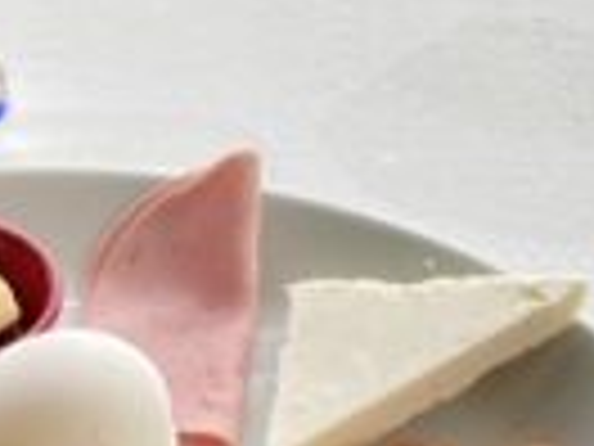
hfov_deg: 24.1
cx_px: 63
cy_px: 478
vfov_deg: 18.1
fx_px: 1356
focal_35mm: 79
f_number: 1.8
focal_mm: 4.25
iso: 50
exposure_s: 1/122
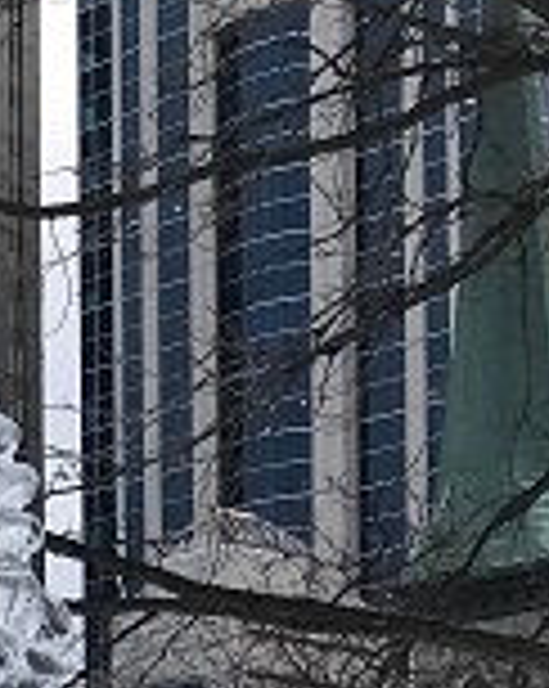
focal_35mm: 134
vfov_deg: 13.3
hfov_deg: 9.6
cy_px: 1124
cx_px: -963
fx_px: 2727
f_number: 1.8
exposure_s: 1/307
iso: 20
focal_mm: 3.99
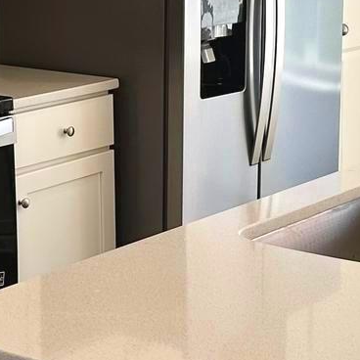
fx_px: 1388
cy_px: 101
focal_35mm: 118
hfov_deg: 14.8
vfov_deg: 14.7
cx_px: 223
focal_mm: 6.86
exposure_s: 1/650
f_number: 1.78
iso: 80
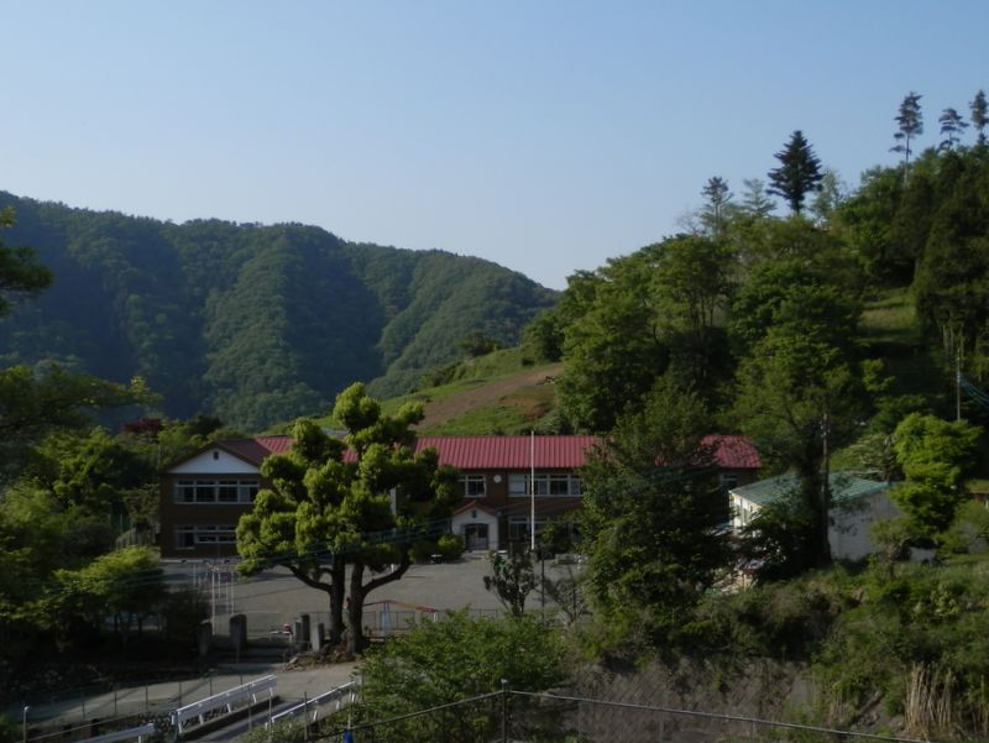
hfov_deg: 59.9
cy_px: 372
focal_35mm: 30
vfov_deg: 46.8
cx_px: 494
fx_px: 858
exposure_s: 1/125
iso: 80
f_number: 9.4
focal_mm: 5.5
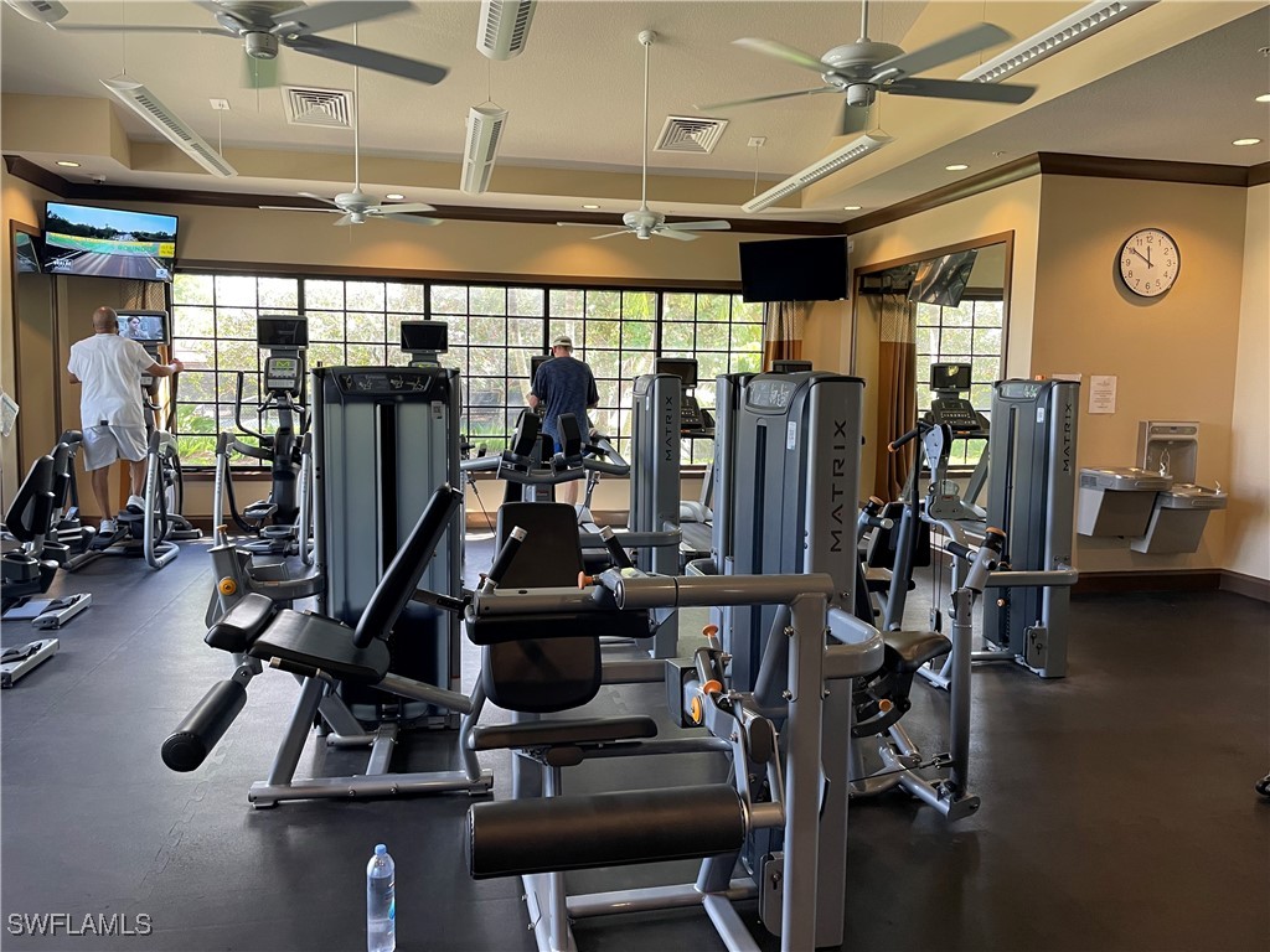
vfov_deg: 53.1
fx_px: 954
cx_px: 635
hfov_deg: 67.3
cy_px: 476
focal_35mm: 26
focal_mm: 4.2
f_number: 1.6
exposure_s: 1/80
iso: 125
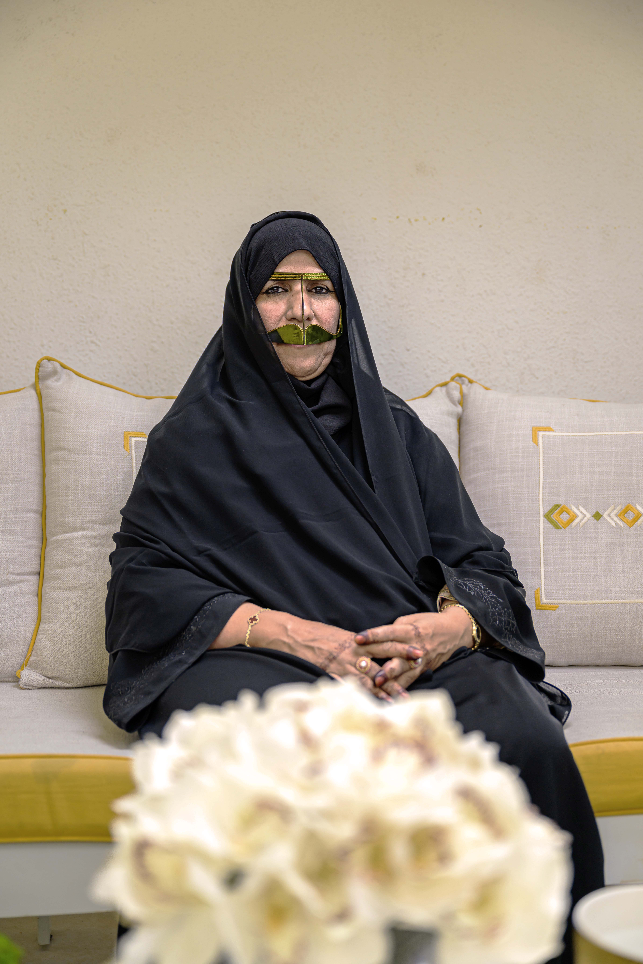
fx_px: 1286
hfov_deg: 28.1
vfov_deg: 41.1
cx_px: 322
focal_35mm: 48
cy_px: 482
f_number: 2.8
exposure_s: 1/250
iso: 200
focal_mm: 48
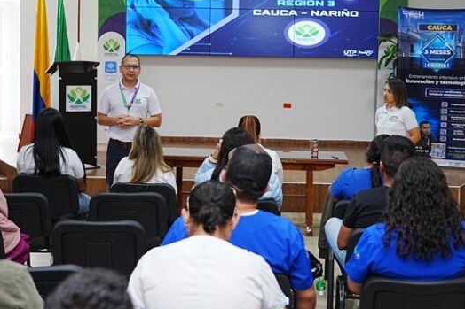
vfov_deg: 20.5
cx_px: 254
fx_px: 852
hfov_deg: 30.5
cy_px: 89
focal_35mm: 66
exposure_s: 1/125
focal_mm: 45
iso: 1000
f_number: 4
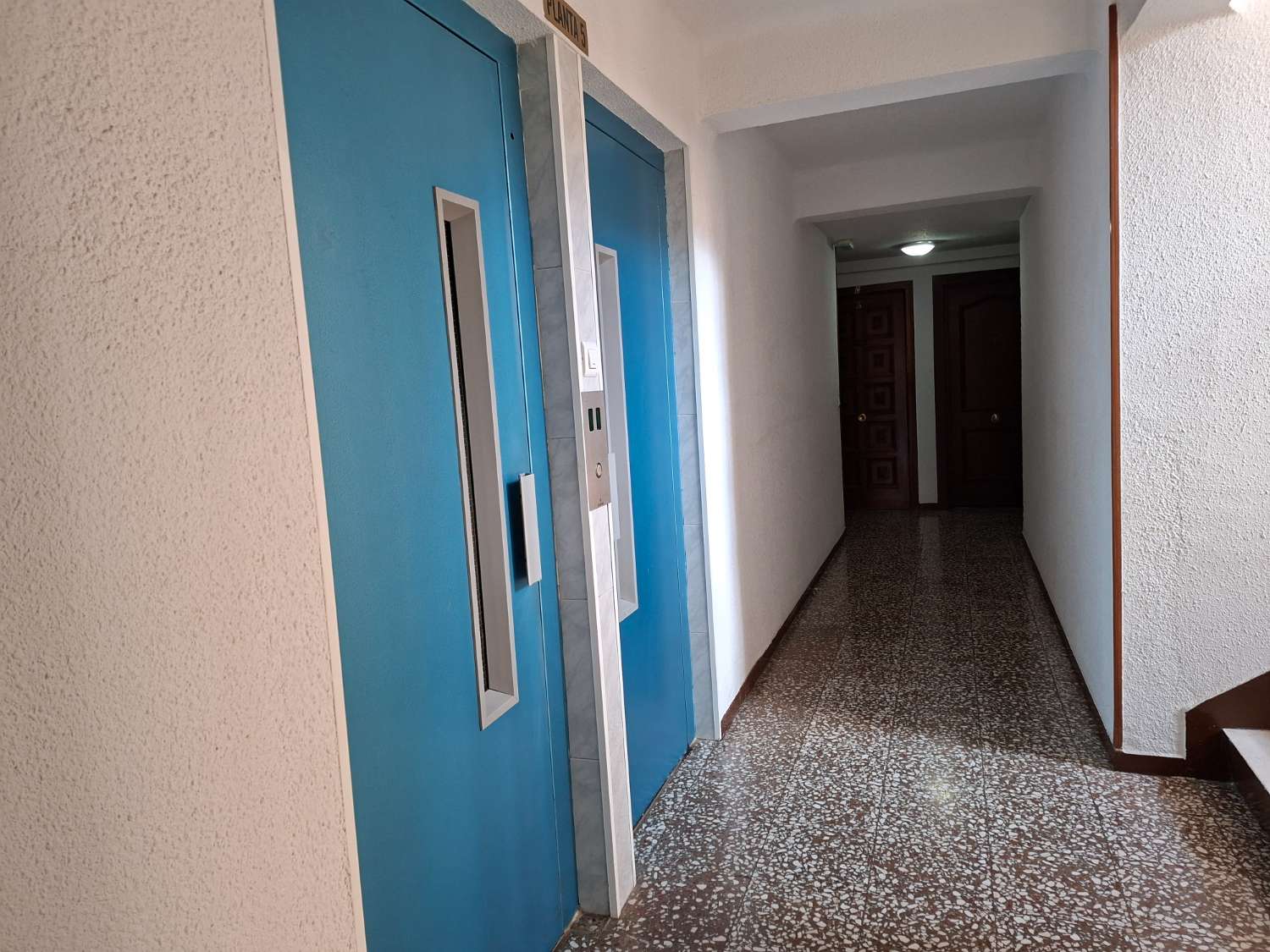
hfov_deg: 73.9
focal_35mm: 23
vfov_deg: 58.9
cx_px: 635
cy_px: 476
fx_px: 844
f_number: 1.8
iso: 200
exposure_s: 1/50
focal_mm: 5.54
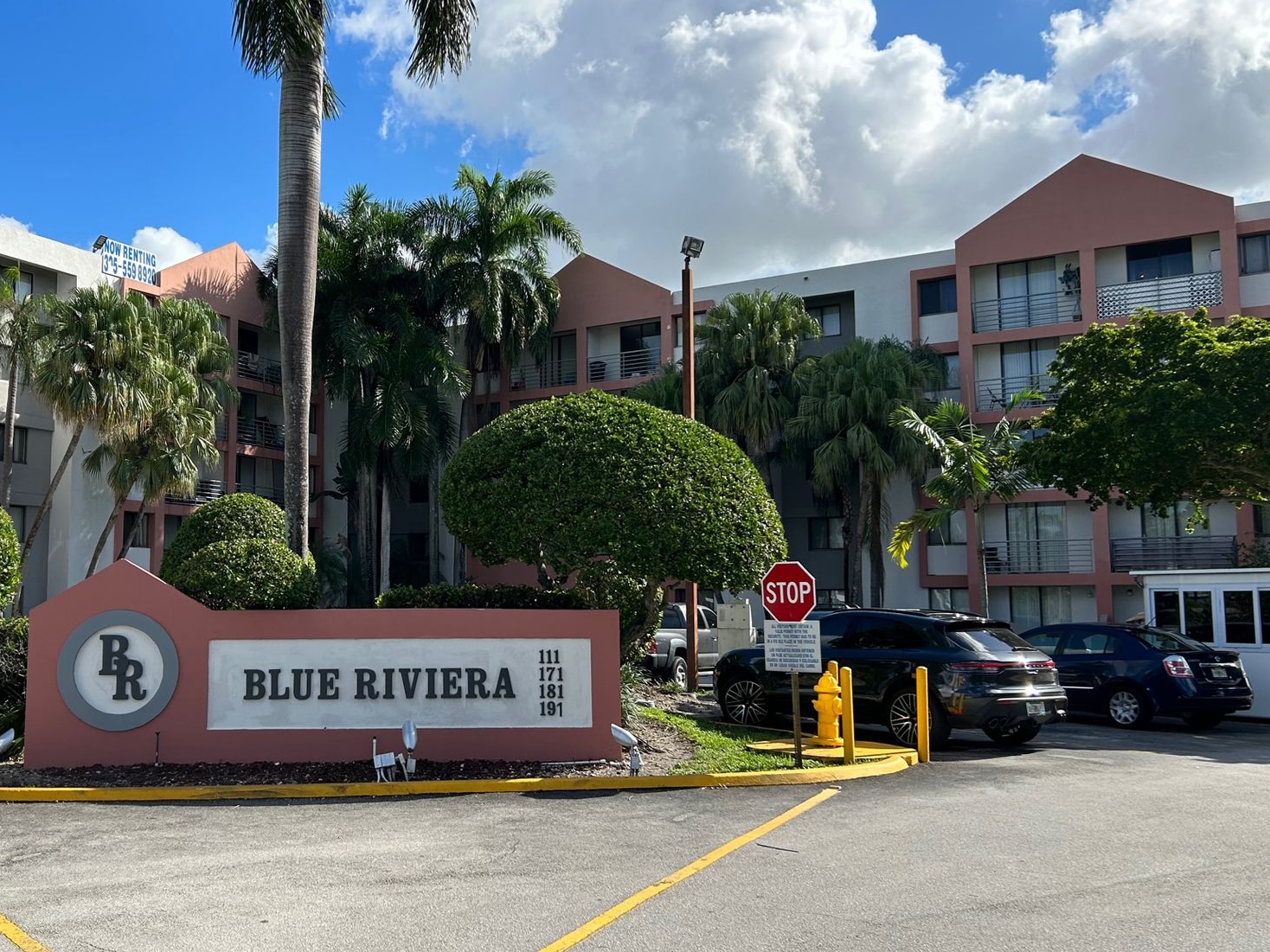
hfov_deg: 53.2
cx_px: 458
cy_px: 479
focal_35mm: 34
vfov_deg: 41.8
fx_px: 1247
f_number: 1.5
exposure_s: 1/3571
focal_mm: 5.7
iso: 50
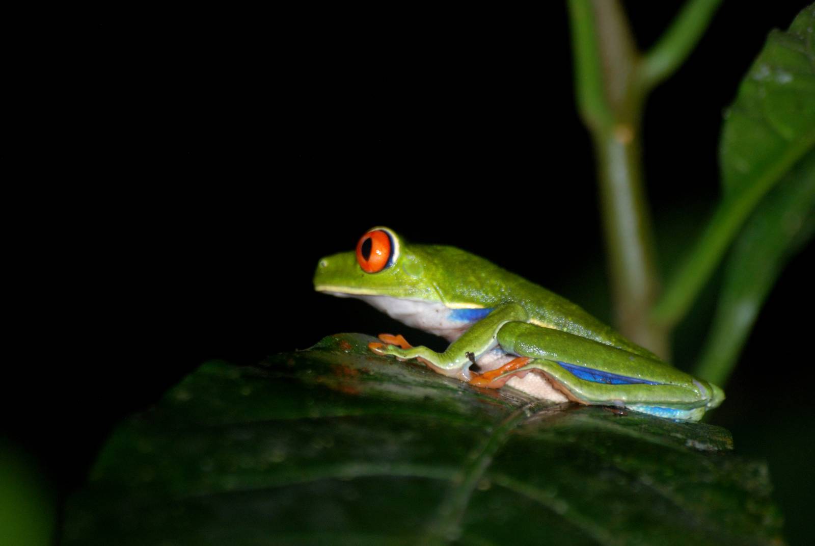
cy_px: 273
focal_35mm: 450
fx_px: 10199
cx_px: 408
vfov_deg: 3.1
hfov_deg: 4.6
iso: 400
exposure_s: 1/60
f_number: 5.6
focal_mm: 300
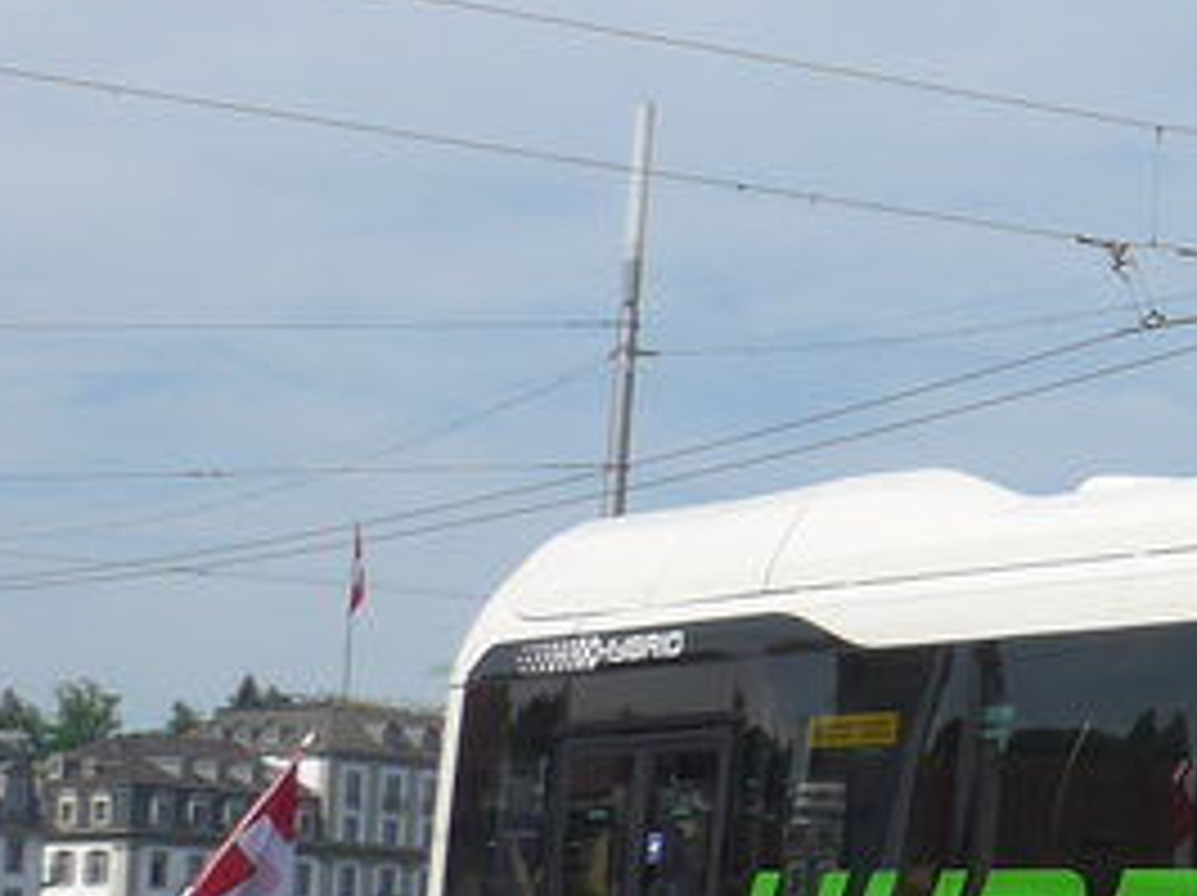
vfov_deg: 11.3
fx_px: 4526
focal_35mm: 131
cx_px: 2430
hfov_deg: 13.0
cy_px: 495
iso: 80
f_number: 3.2
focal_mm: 6
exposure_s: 1/2000
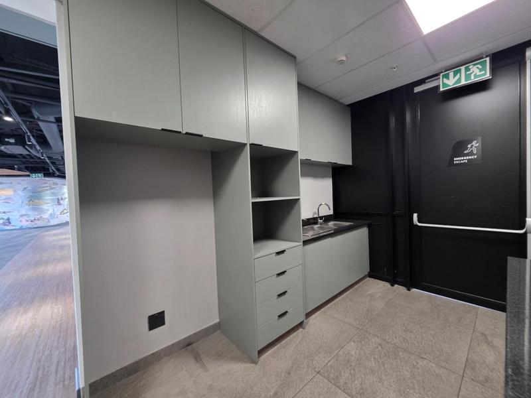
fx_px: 199
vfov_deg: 89.9
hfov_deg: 106.2
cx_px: 266
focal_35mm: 13
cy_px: 199
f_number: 1.9
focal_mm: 2.2
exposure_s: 1/50
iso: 320
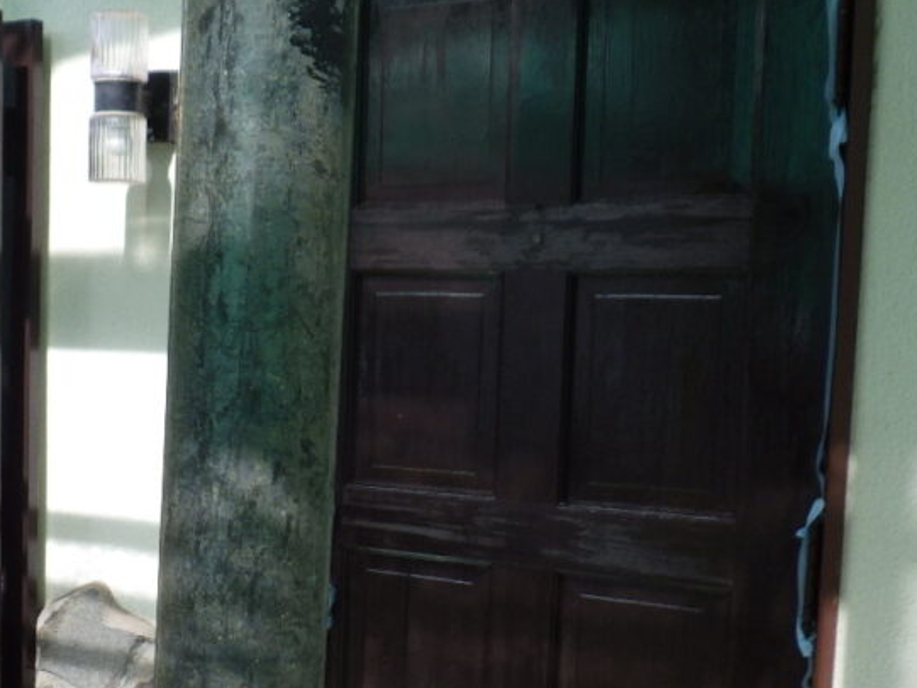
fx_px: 1404
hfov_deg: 34.5
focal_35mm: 53
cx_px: 125
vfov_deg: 27.4
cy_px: 427
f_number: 4.2
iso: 125
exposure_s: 1/160
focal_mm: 5
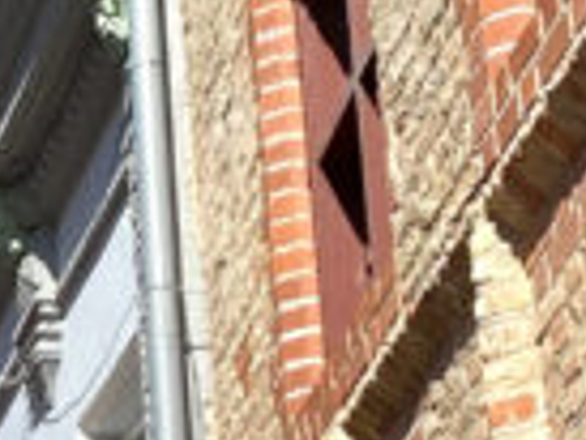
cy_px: 530
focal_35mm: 194
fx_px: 3287
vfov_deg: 7.6
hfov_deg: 9.3
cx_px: -740
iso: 32
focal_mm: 4.25
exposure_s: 1/3040
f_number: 1.8
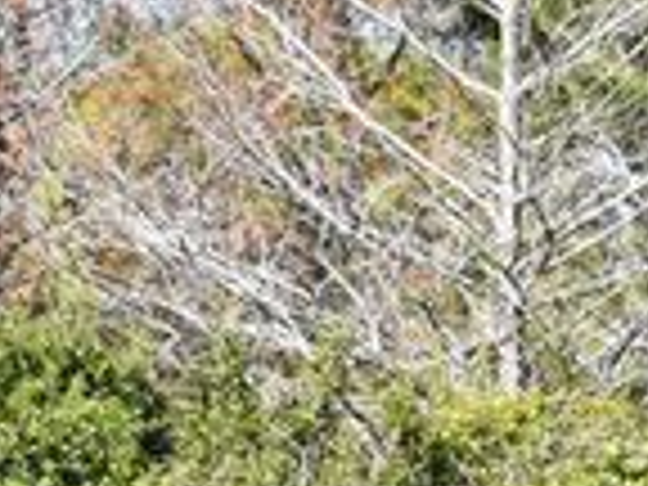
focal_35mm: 307
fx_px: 5747
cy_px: 801
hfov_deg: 6.4
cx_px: 99
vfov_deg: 4.8
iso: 200
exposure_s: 1/250
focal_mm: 36
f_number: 8
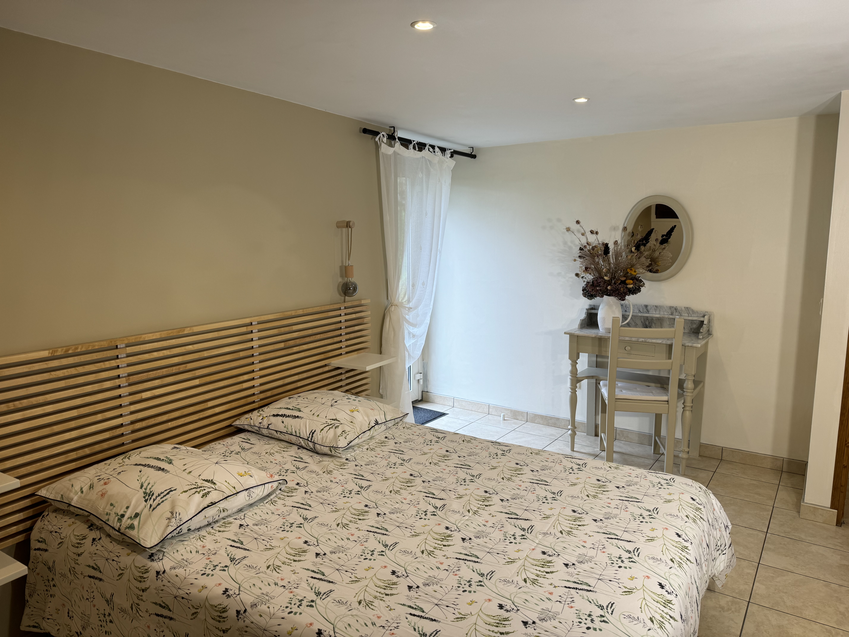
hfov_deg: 71.6
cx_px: 424
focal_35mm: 24
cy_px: 318
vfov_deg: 56.8
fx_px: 589
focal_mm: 6.76
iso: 50
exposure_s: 1/100
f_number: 1.78
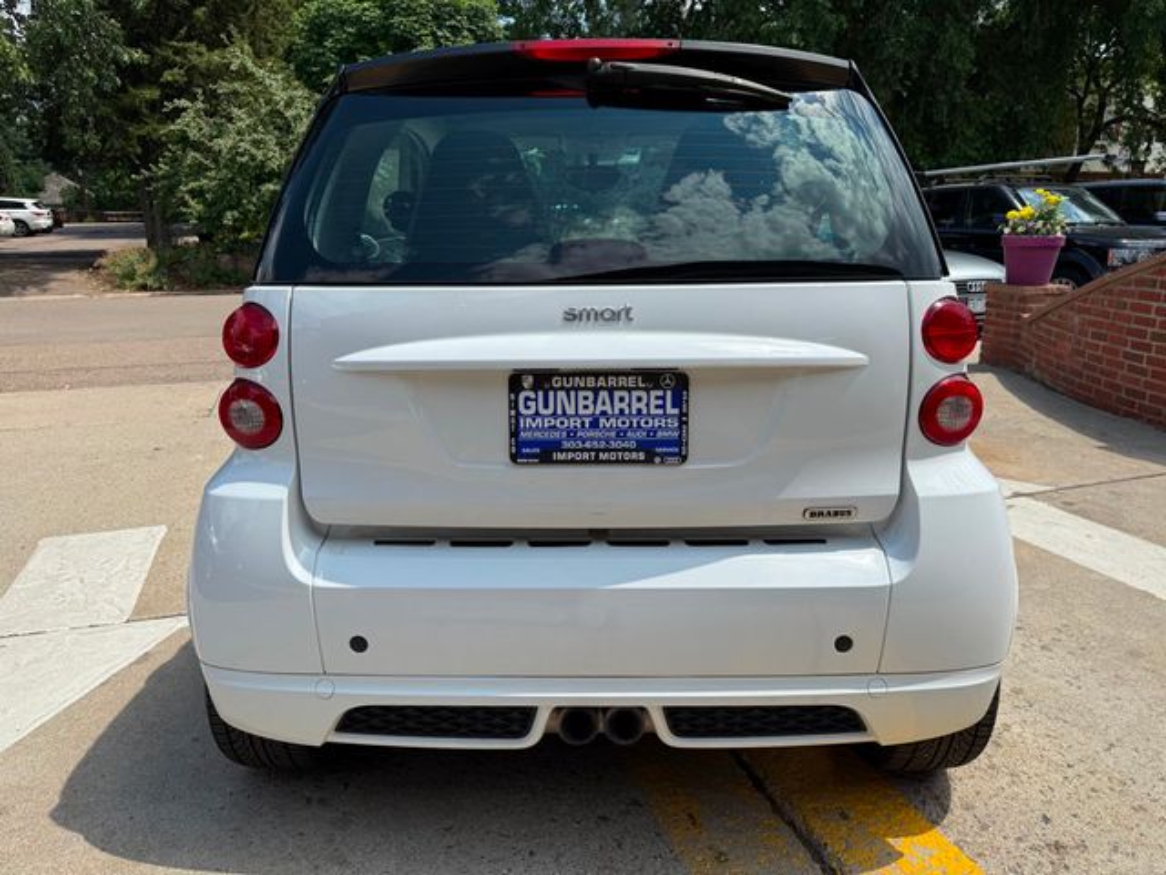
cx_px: 583
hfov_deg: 71.6
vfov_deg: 56.8
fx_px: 808
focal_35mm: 24
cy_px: 438
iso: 80
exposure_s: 1/5319
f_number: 1.78
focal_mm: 6.76
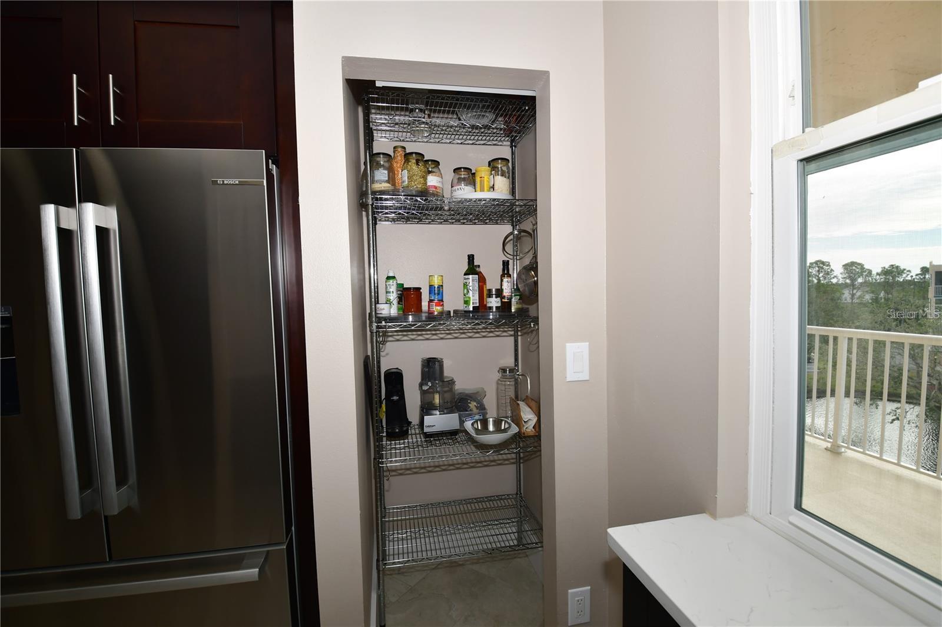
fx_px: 392
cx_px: 471
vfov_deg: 77.3
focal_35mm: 15
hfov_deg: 100.4
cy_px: 314
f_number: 7.1
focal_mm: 10
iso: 100
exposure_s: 1/200
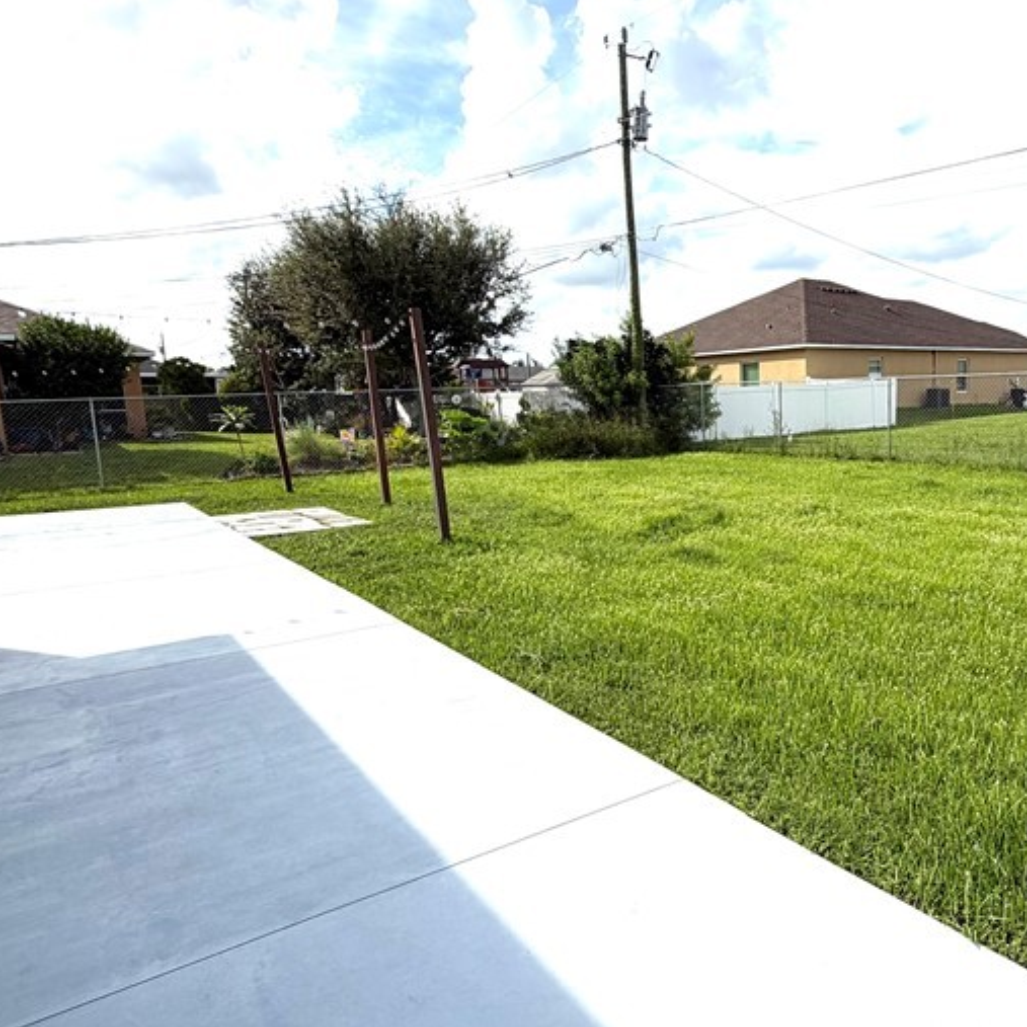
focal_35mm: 25
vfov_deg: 62.9
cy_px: 517
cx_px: 731
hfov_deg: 60.5
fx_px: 839
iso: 20
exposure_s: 1/1259
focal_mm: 2.22
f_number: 2.2
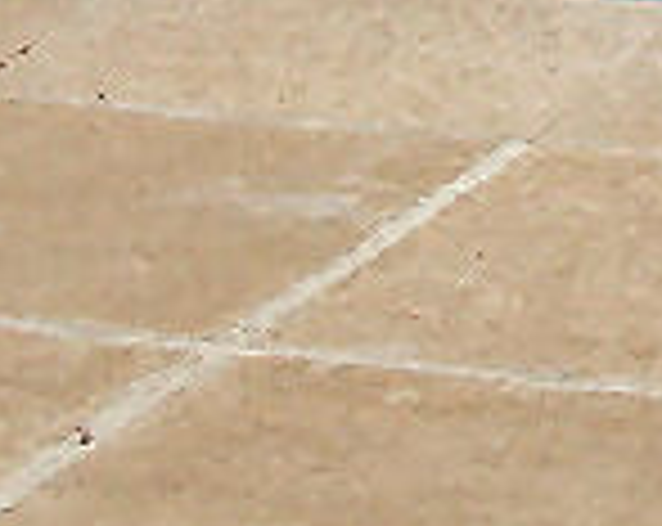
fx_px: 3461
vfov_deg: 8.3
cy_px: -551
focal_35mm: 177
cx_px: 1166
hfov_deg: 10.3
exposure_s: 1/750
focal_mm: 7.8
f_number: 8
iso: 100
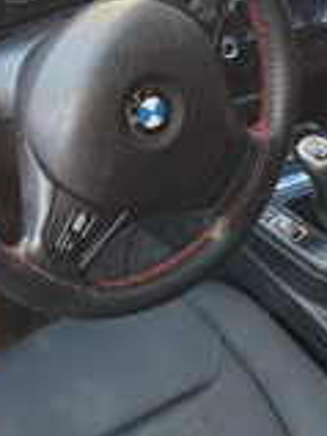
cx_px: 22
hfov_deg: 24.4
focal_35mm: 58
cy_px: 110
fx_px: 732
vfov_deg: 32.6
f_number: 1.65
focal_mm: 6.18
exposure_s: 1/50
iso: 640
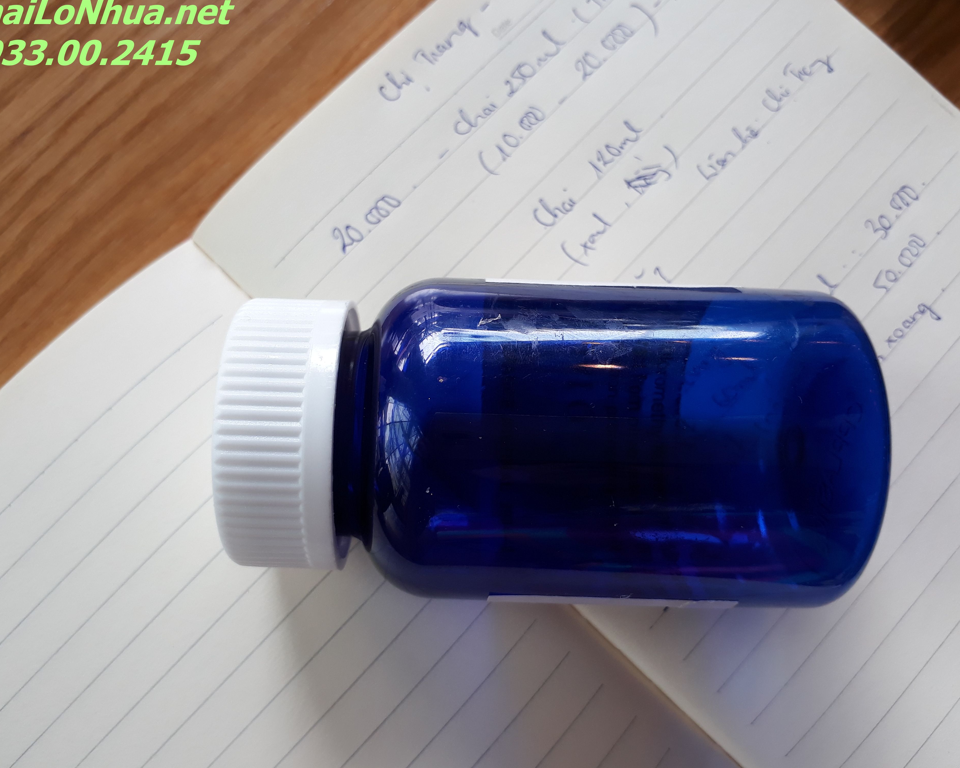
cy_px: 384
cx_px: 481
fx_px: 824
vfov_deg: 50.0
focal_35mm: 29
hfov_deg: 60.4
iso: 50
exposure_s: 1/100
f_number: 1.9
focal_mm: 3.6
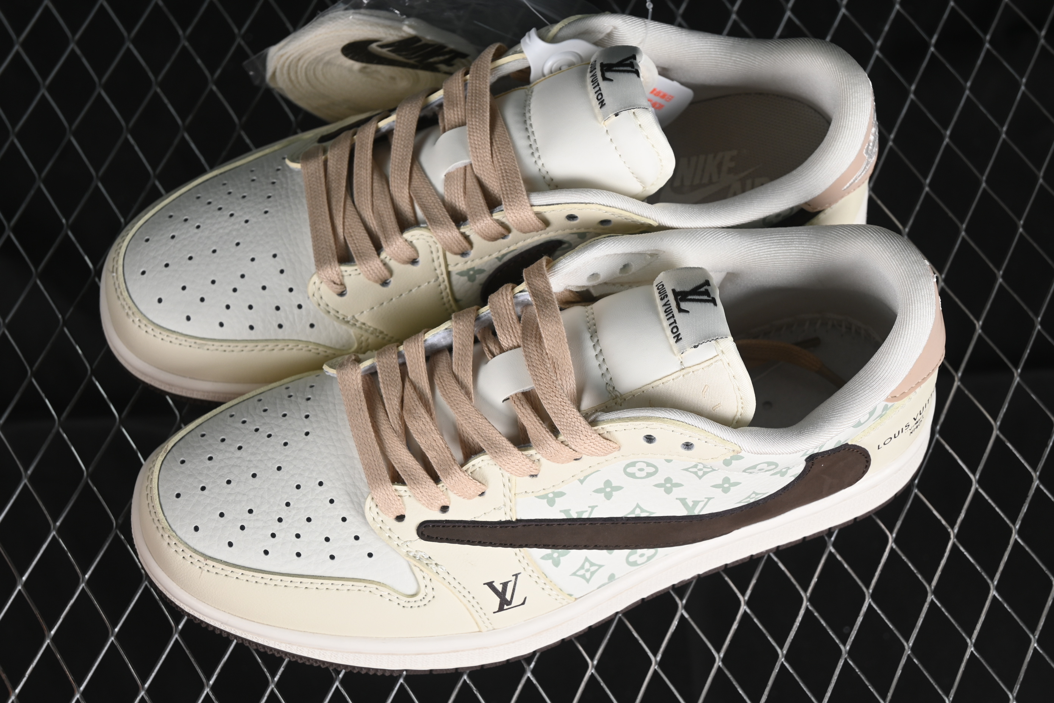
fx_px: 2196
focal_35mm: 75
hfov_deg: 27.0
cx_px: 527
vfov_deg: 18.2
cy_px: 352
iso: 160
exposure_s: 1/80
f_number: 7.1
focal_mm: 50
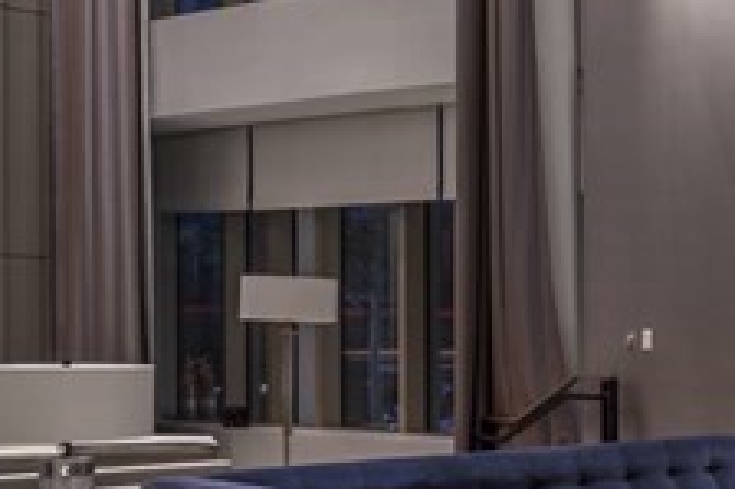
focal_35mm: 64
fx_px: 1306
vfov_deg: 21.1
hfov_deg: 19.0
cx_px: 1470
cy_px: 350
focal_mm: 14
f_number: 13
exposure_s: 2.5
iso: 100
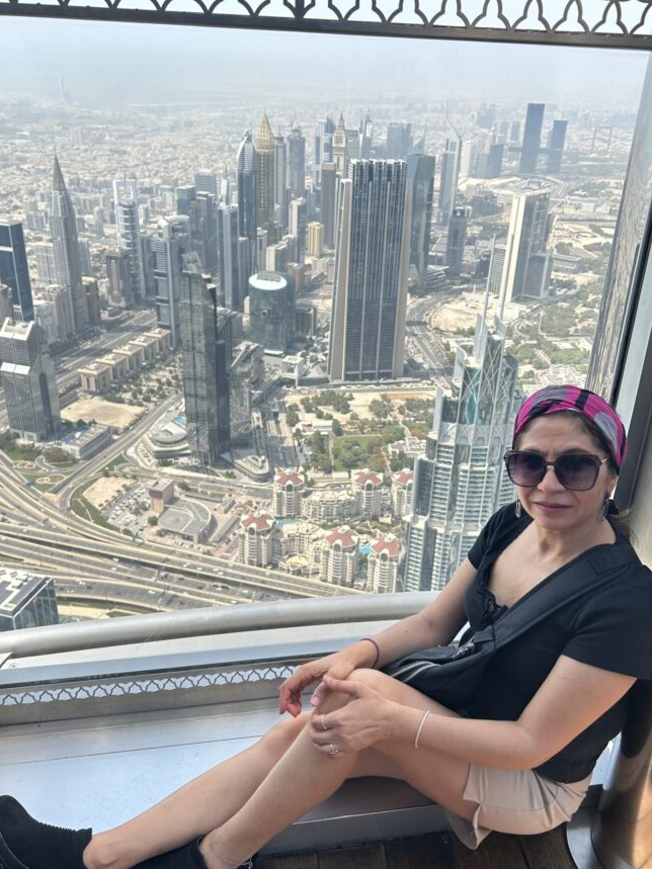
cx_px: 320
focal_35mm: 31
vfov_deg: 58.4
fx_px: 779
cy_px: 440
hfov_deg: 45.4
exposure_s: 1/2353
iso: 50
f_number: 1.5
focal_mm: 5.7
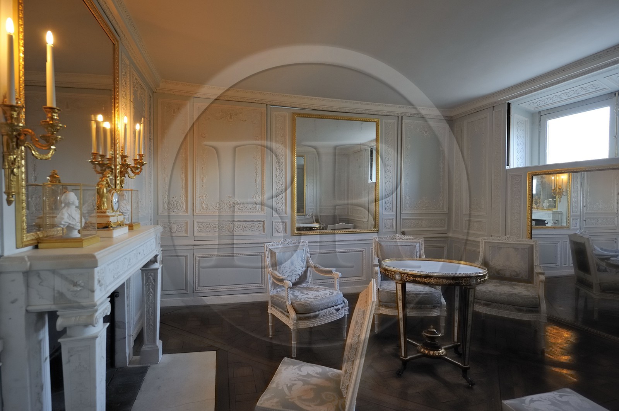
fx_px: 309
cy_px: 206
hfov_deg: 90.0
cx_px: 310
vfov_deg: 67.3
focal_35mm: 18
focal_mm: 18
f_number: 5
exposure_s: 1/8
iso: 800
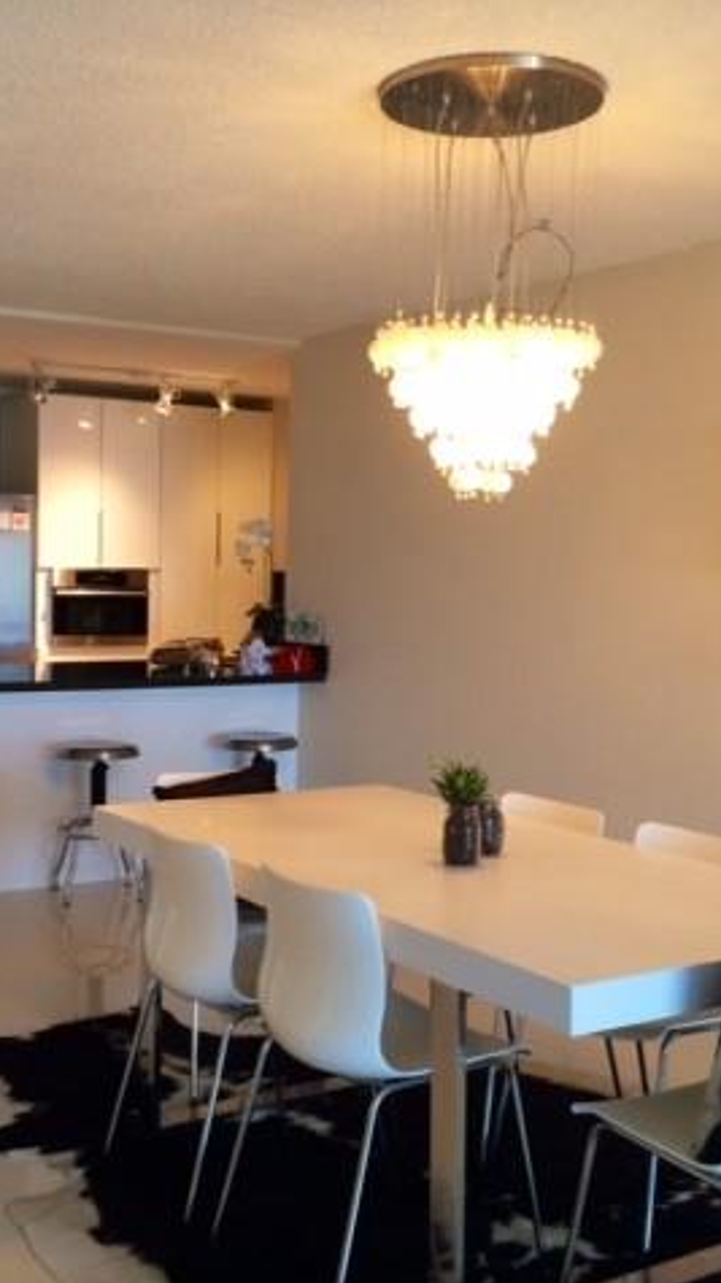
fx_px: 1496
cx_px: 338
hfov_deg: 27.1
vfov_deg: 46.4
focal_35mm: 44
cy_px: 643
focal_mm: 4.12
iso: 100
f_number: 2.2
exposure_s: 1/30
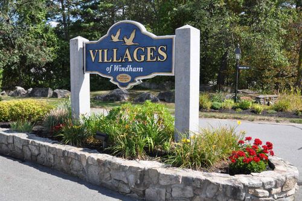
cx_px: 151
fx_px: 302
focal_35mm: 36
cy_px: 100
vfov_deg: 36.8
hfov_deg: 53.2
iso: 200
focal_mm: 24
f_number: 8
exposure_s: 1/250
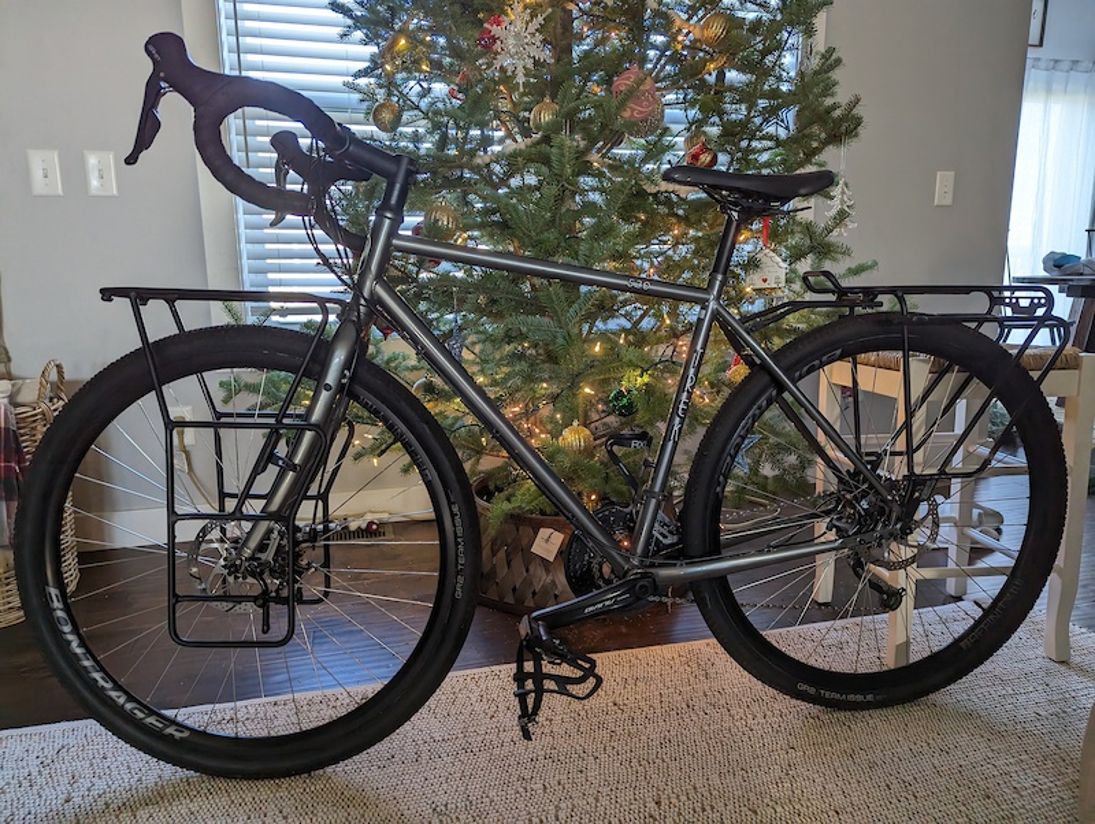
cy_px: 412
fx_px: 760
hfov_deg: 71.5
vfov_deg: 56.9
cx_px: 548
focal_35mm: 24
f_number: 1.85
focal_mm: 6.81
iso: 120
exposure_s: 1/120
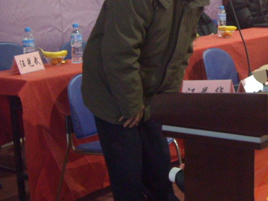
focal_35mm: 86
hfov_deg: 22.1
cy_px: 35
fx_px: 666
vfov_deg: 17.0
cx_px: 251
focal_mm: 5.7
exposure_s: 1/9
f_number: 2.8
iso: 400
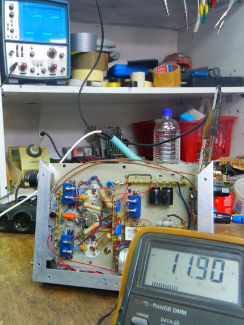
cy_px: 162
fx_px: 235
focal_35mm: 25
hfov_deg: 54.9
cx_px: 122
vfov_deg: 69.4
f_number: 3.5
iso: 280
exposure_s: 1/25
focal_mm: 4.5
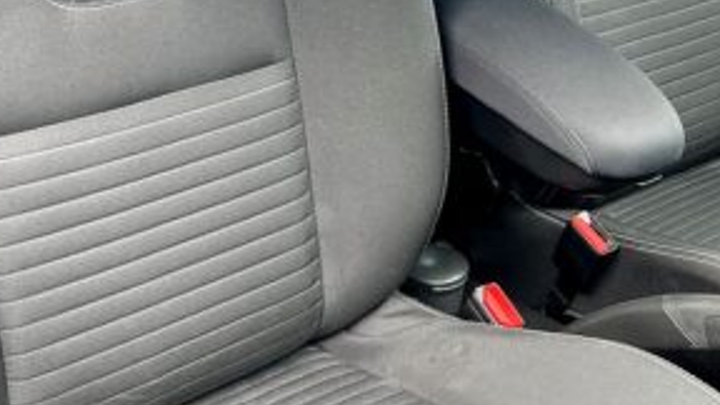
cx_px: 434
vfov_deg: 19.0
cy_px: 15
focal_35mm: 62
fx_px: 1184
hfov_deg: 33.7
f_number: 1.5
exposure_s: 1/121
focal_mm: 5.7
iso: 80
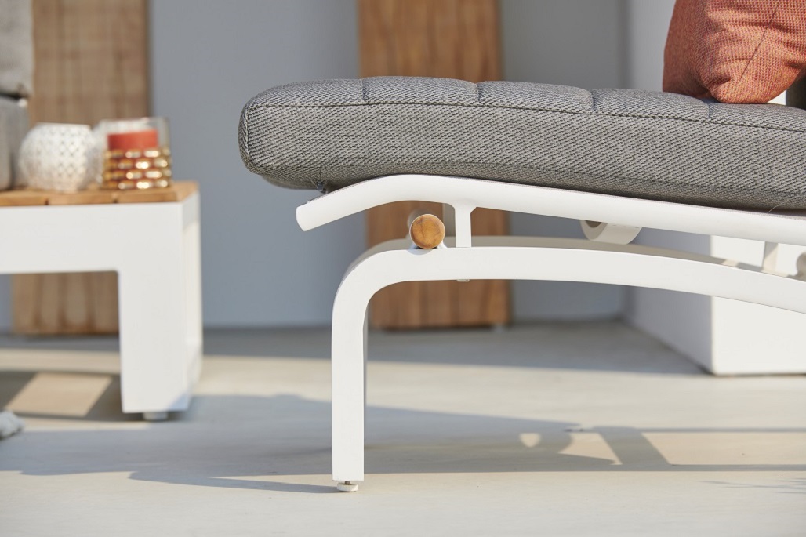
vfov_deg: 8.1
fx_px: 3805
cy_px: 268
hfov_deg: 12.1
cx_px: 403
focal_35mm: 170
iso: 125
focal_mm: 170
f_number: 8
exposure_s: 1/500
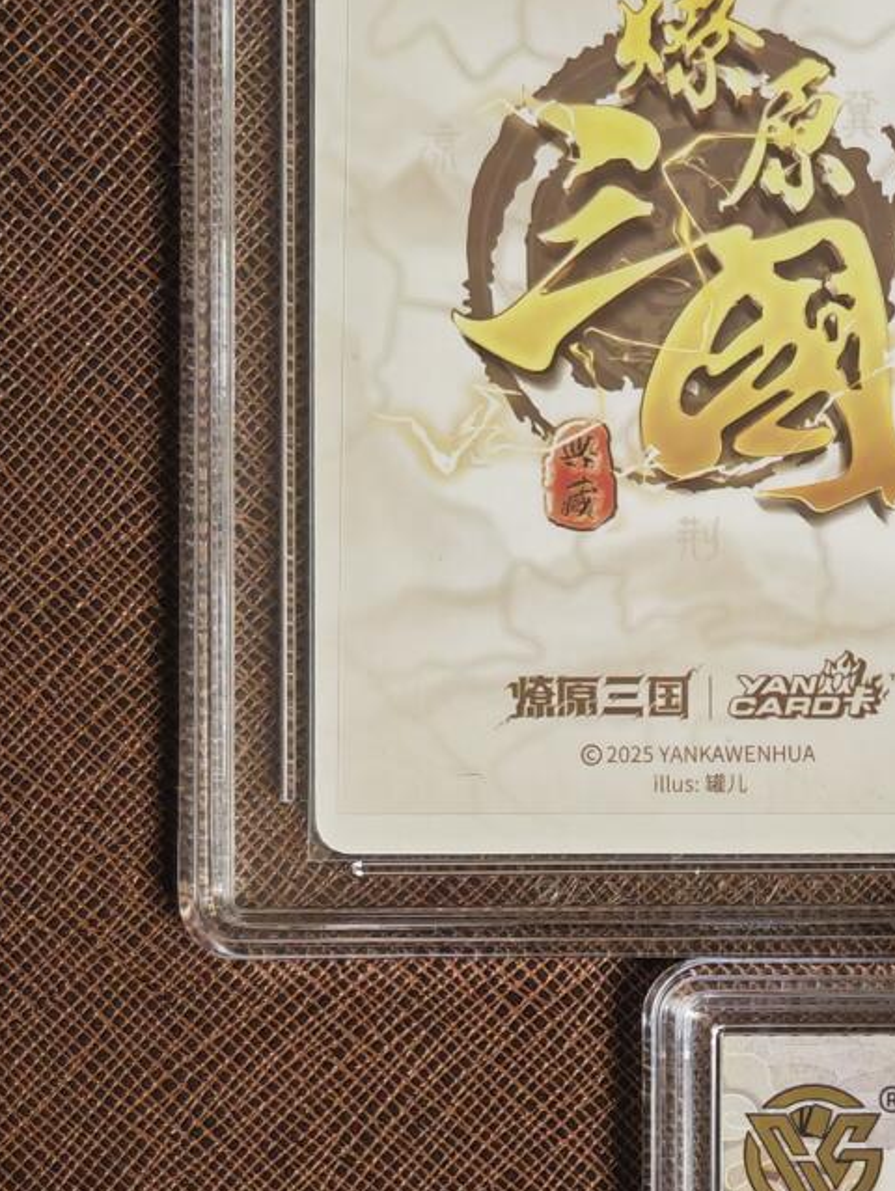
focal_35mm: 76
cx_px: 1149
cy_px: 971
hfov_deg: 18.2
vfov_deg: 25.2
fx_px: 2617
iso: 400
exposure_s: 1/100
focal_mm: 5.53
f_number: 1.8
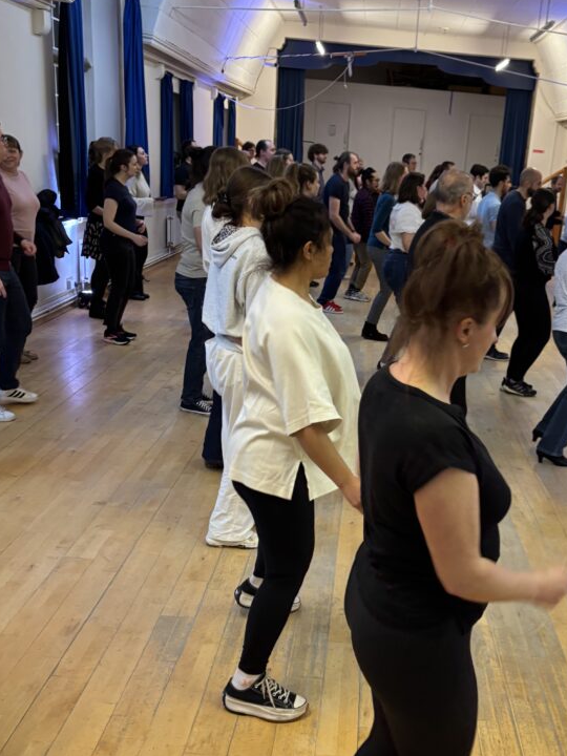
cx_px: 394
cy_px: 422
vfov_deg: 50.0
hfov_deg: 38.1
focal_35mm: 37
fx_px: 808
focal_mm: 5.96
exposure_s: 1/50
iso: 250
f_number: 1.6
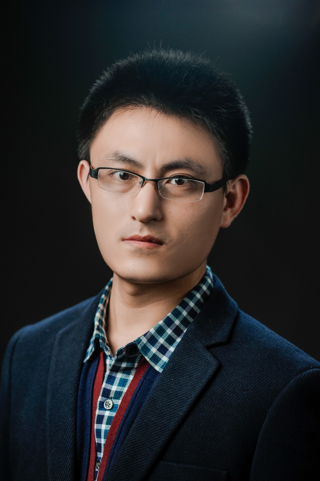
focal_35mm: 155
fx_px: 2068
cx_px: 160
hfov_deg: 8.8
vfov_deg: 13.3
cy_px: 240
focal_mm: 155
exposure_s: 1/125
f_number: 4
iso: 400
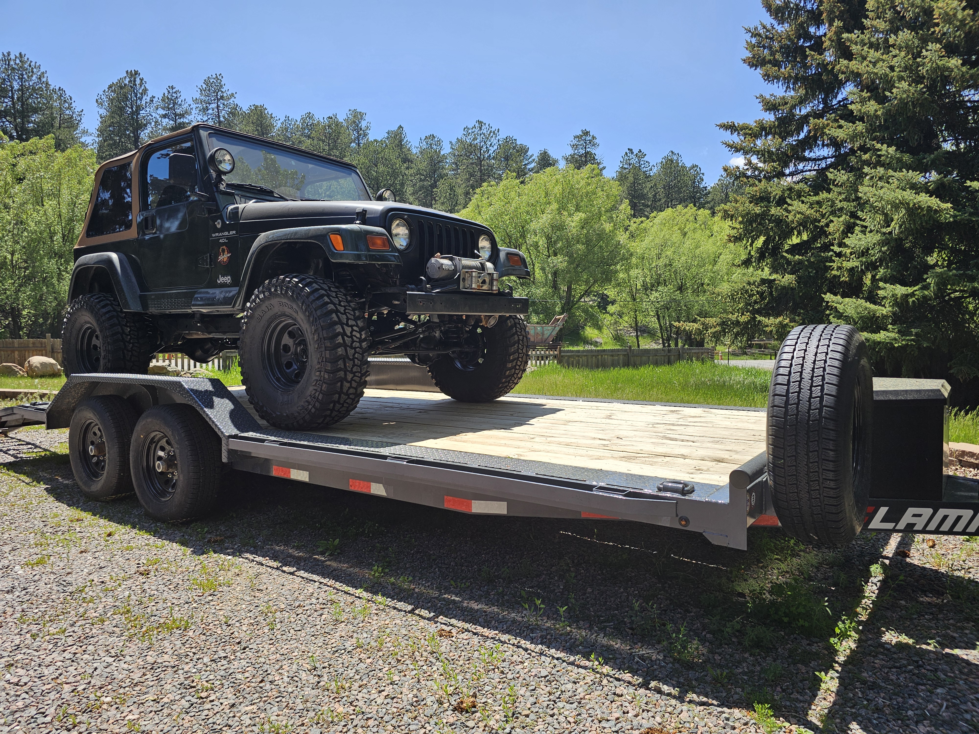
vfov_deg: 58.9
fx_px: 650
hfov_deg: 73.9
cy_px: 367
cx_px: 490
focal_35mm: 23
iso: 10
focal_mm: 6.3
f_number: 1.7
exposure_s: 1/458
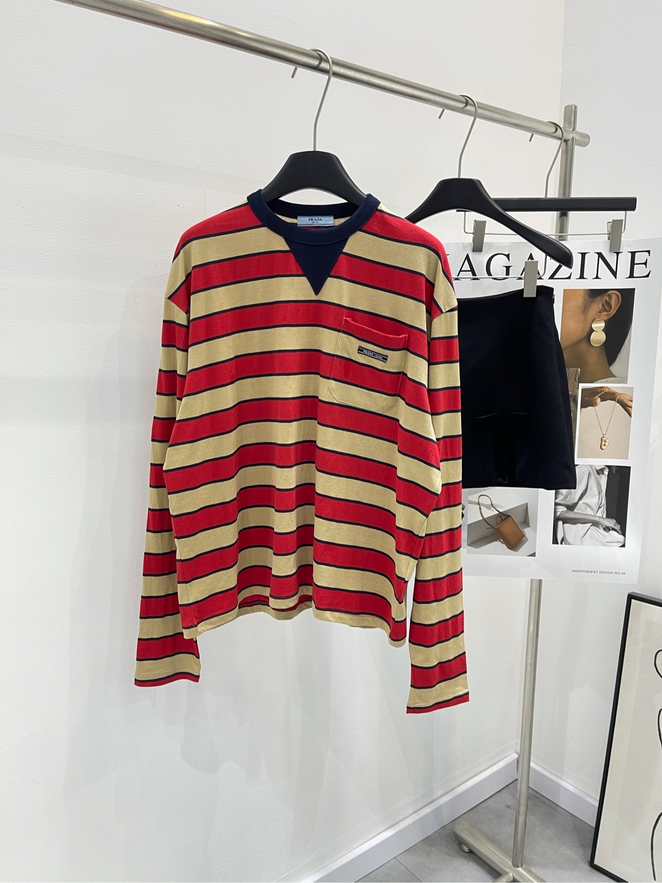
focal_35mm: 26
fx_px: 663
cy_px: 442
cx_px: 331
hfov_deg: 53.1
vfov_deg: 67.3
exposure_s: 1/50
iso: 64
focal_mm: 5.1
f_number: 1.6
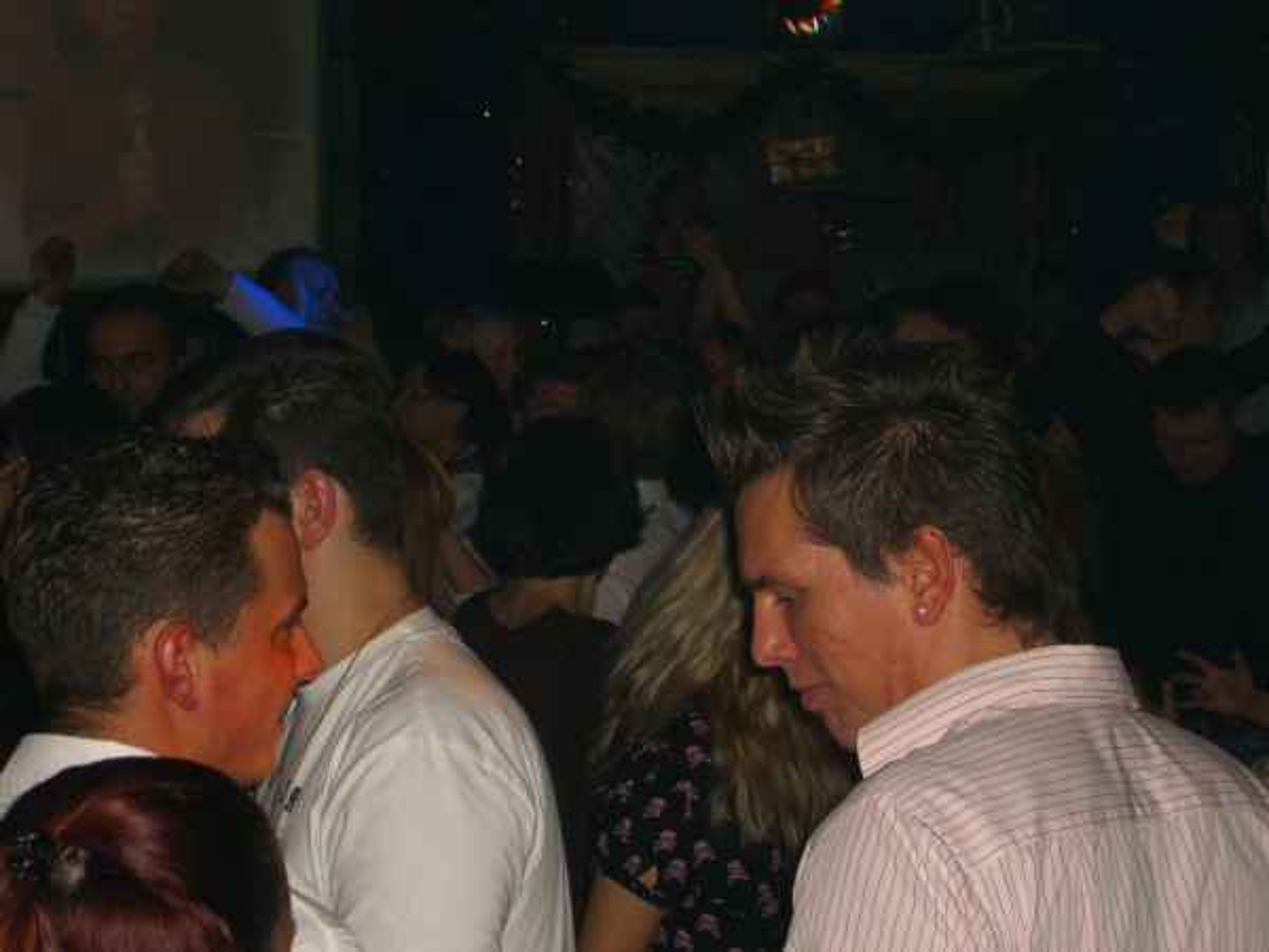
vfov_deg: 18.4
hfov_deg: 24.4
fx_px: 2933
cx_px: 634
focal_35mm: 80
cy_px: 476
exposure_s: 1/60
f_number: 4.4
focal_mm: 16.6
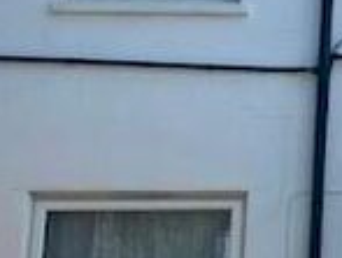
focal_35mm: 133
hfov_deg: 12.9
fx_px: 1317
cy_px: -17
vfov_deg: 11.1
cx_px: 684
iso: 20
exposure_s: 1/1799
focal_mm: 3.99
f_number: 1.8
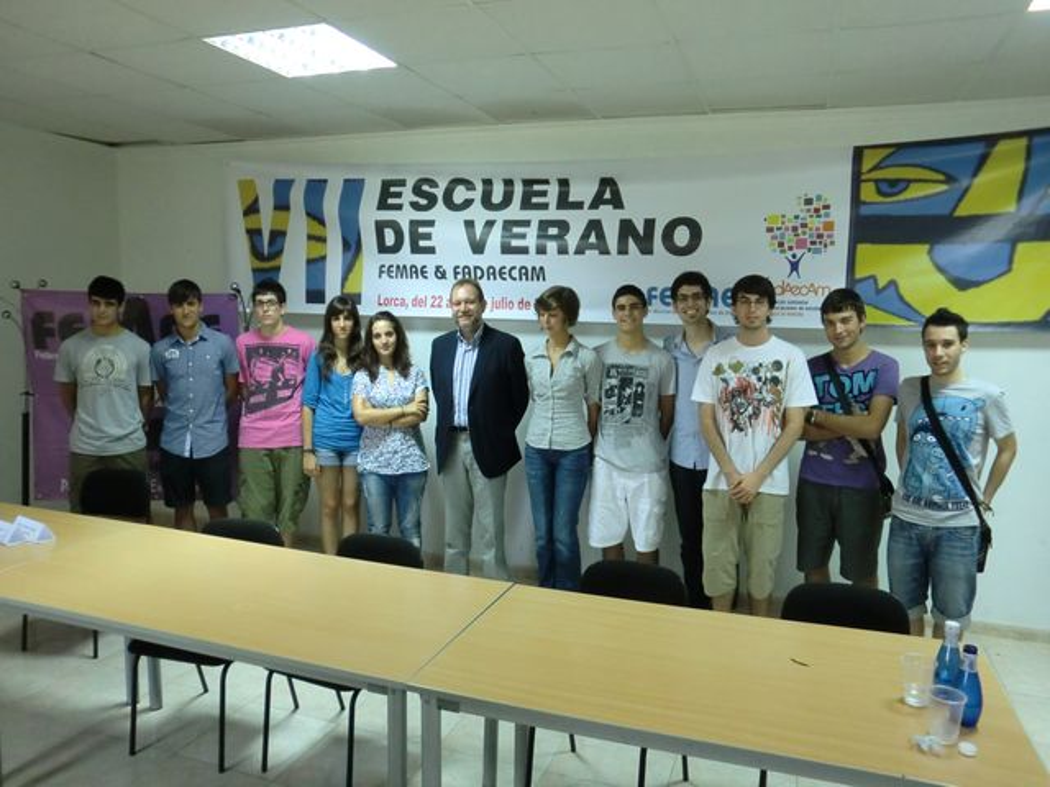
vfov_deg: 53.1
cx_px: 525
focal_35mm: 26
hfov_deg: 67.3
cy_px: 394
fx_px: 789
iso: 400
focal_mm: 4.65
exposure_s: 1/40
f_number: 2.6
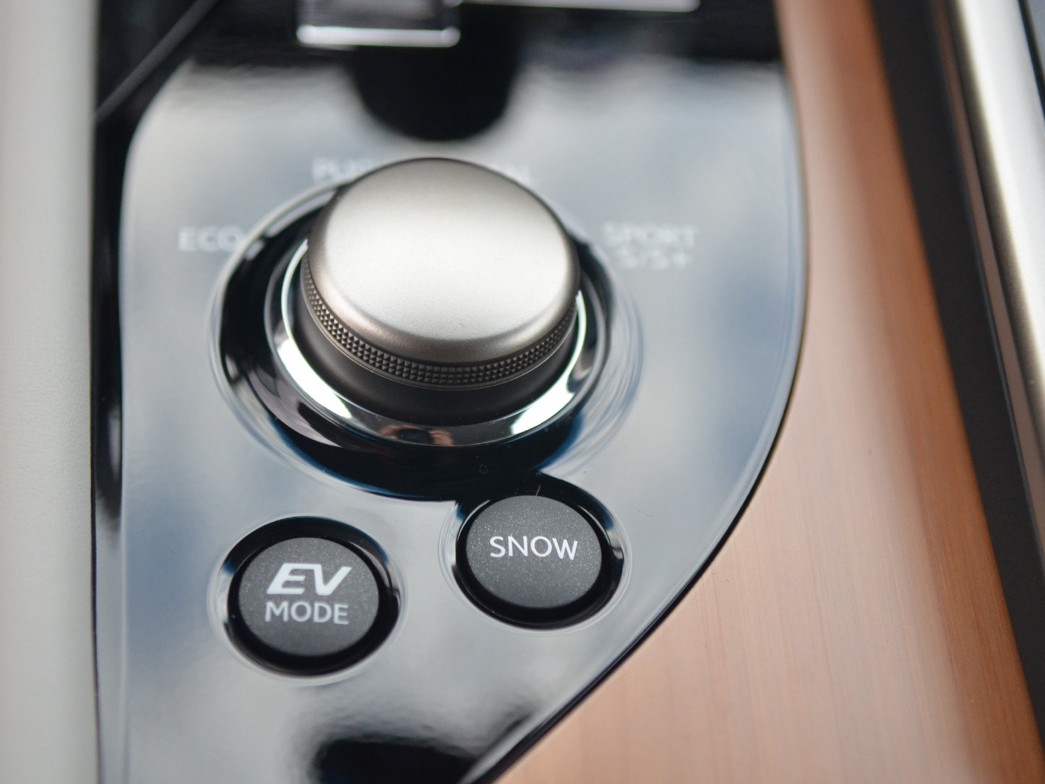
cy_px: 380
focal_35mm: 69
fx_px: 2083
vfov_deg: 21.3
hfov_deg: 28.1
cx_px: 457
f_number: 2.8
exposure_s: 1/400
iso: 1600
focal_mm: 40
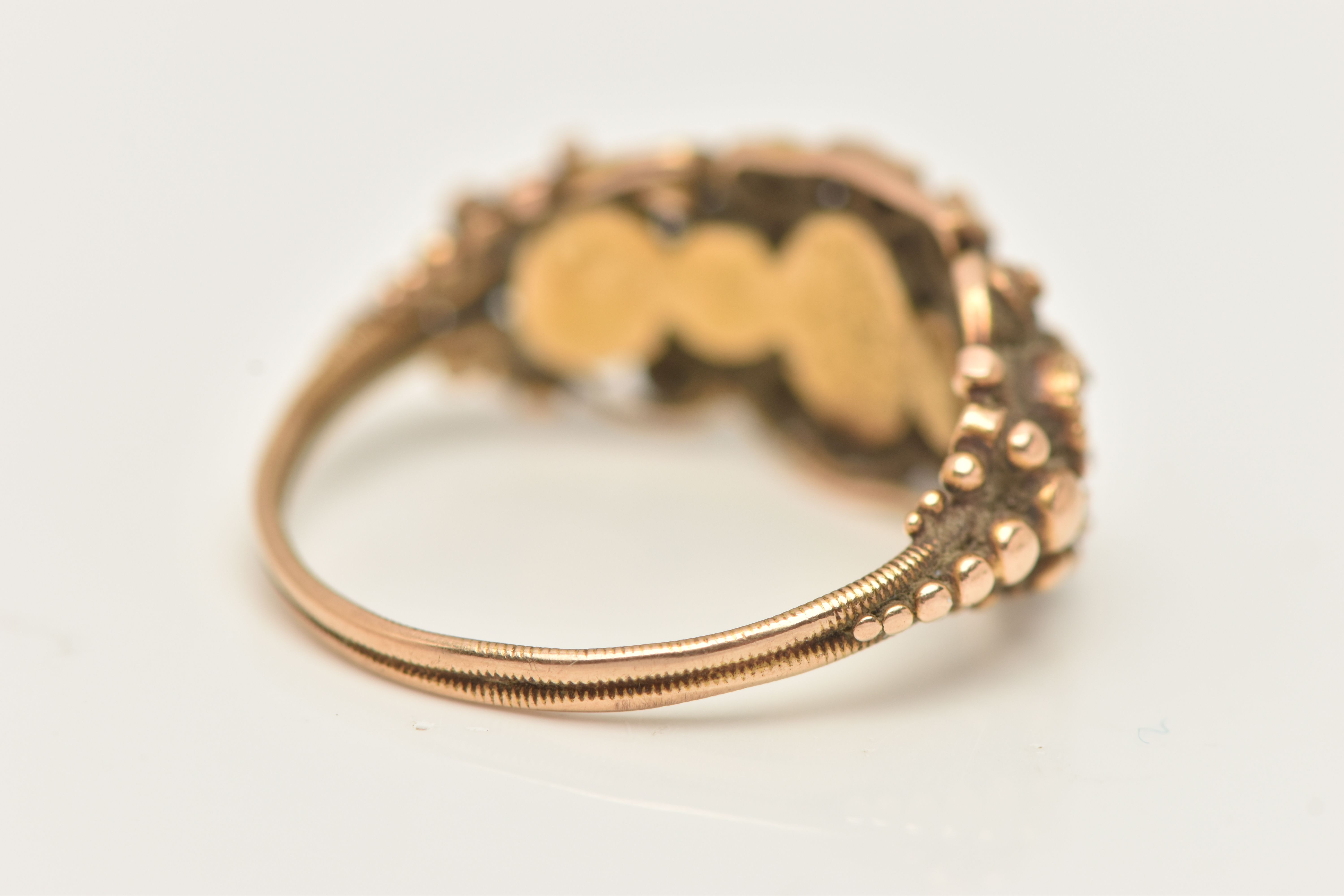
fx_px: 5880
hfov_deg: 13.0
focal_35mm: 158
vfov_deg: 8.7
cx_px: 672
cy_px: 448
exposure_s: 1/100
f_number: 9
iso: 400
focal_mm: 105
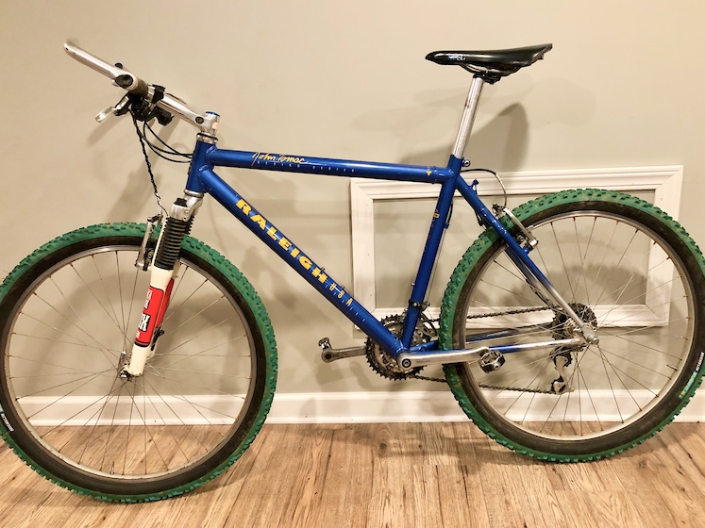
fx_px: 611
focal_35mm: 30
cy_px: 271
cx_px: 349
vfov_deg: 46.8
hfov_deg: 60.0
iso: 80
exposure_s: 1/15
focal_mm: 3.99
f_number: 1.8
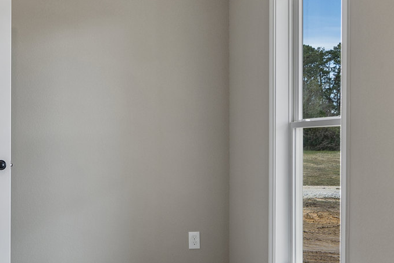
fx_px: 744
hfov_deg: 27.3
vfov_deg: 20.0
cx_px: -34
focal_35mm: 68
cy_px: 173
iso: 250
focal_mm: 16
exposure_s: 1/30
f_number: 2.8
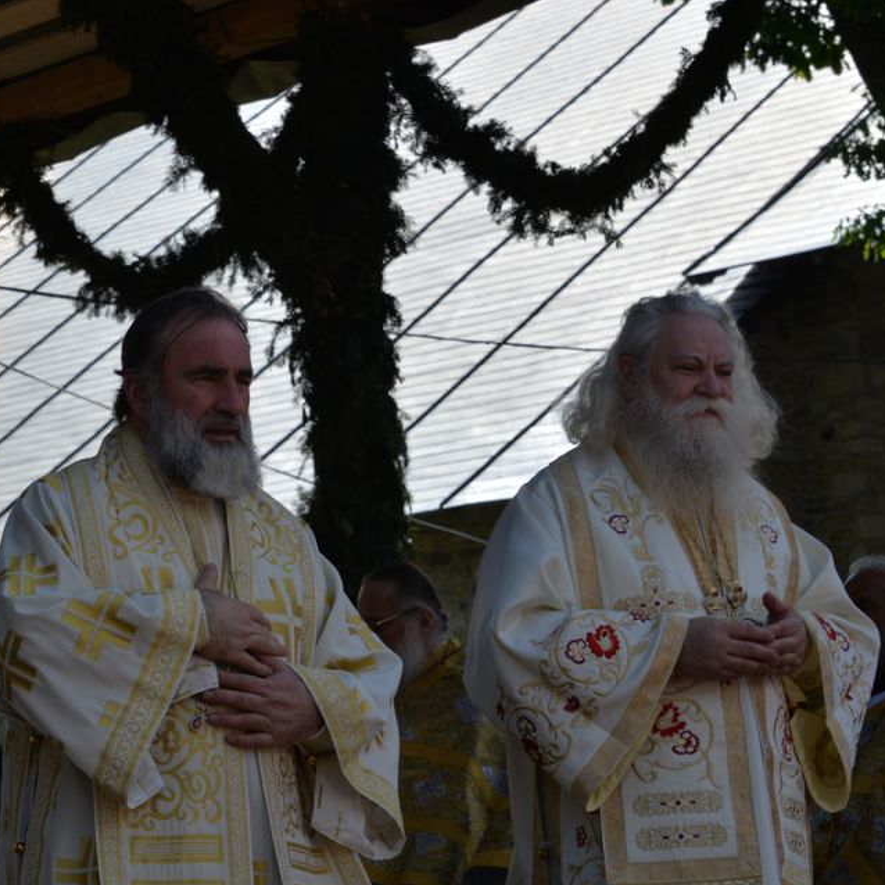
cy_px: 465
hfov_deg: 11.8
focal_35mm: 147
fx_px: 4252
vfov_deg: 11.9
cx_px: 150
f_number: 13
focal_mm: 92
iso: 640
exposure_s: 1/640
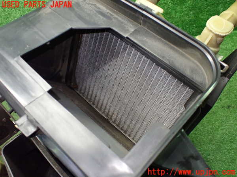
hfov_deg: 60.0
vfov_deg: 46.8
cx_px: 118
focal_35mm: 30
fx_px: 205
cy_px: 88
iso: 800
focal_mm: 5.4
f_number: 2.3
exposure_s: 1/100
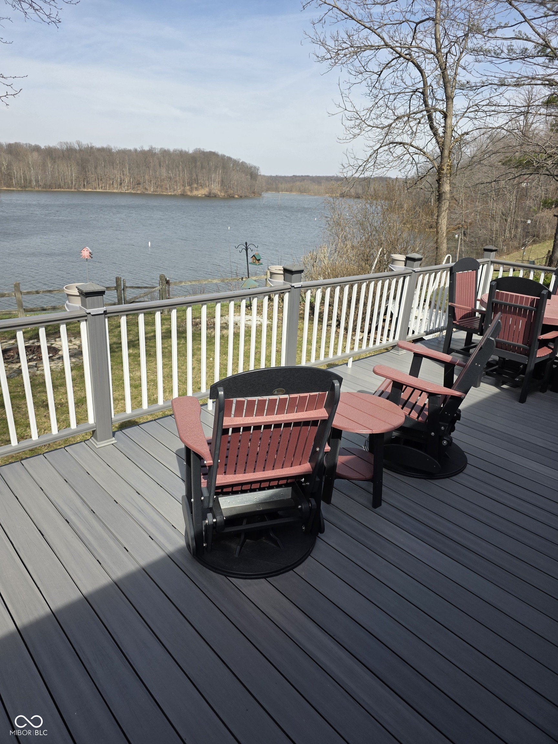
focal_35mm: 23
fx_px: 494
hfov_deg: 58.9
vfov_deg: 73.9
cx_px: 279
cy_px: 372
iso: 80
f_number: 1.7
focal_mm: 6.3
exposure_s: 1/4333
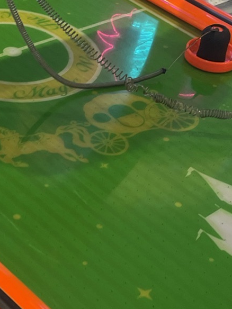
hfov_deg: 16.6
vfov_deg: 22.0
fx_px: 795
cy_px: 154
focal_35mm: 89
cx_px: 78
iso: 100
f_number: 1.6
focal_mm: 4.2
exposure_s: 1/120
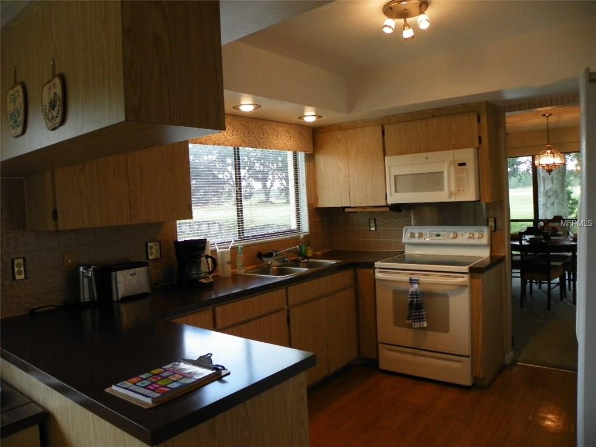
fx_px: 448
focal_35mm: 26
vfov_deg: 53.1
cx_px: 298
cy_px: 224
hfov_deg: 67.3
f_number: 2.8
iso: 200
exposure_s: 1/125
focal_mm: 4.6
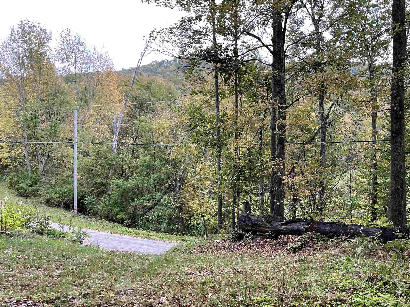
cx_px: 252
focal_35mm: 36
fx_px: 426
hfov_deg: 50.9
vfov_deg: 39.4
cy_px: 188
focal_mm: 5.1
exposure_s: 1/121
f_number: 1.6
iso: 50
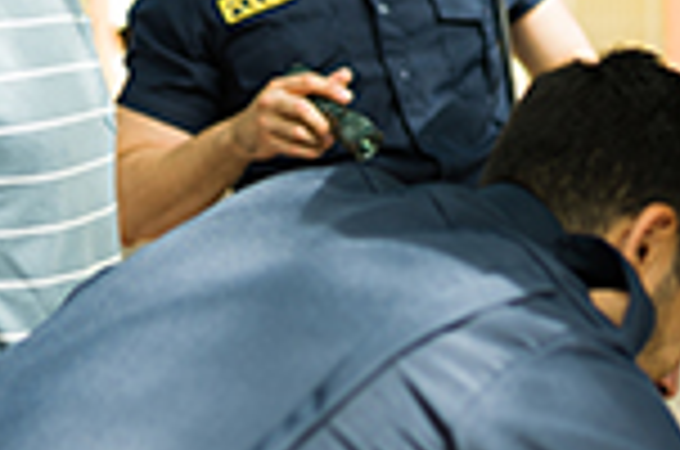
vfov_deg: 14.5
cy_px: 65
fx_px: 1753
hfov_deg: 22.0
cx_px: 342
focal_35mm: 93
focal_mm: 35
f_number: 1.8
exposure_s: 1/250
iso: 100
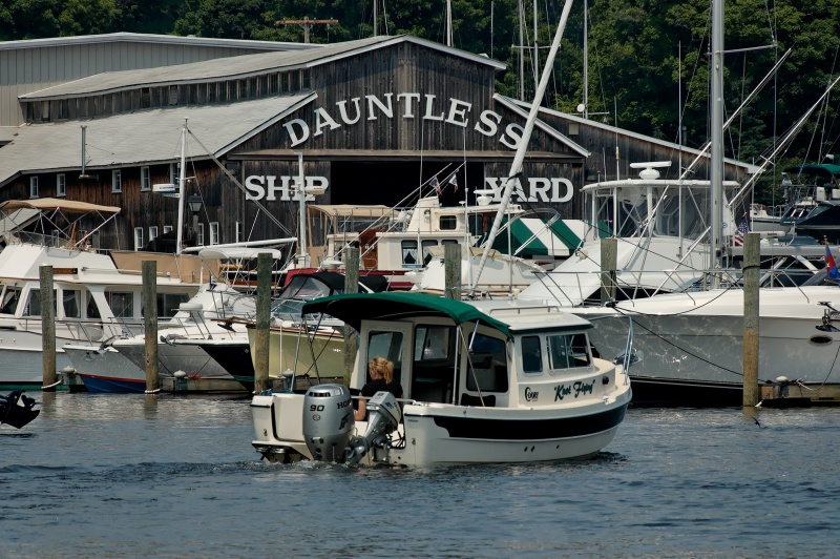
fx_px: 5945
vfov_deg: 5.4
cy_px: 280
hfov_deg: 8.1
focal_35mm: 255
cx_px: 420
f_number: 11
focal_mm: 170
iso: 200
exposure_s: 1/200
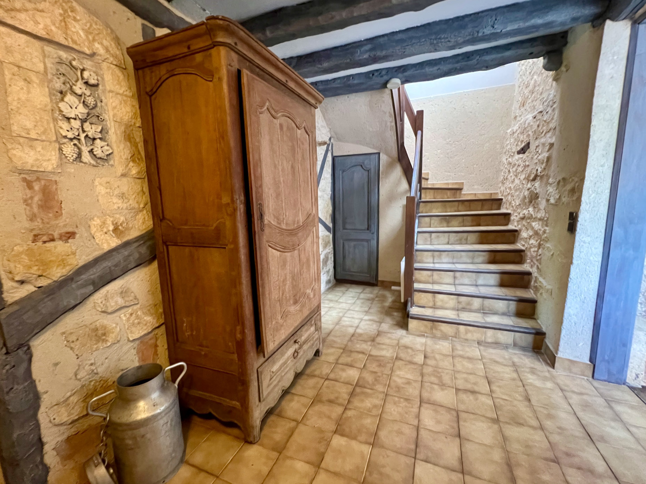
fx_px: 243
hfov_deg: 106.2
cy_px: 242
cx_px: 323
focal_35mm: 13
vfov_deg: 89.9
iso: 1000
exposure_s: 1/49
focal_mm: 1.57
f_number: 1.8
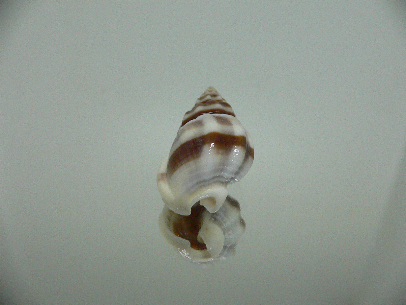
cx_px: 203
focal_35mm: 35
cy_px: 152
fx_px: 411
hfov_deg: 52.6
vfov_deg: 40.7
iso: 200
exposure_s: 1/60
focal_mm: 4.6
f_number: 2.8
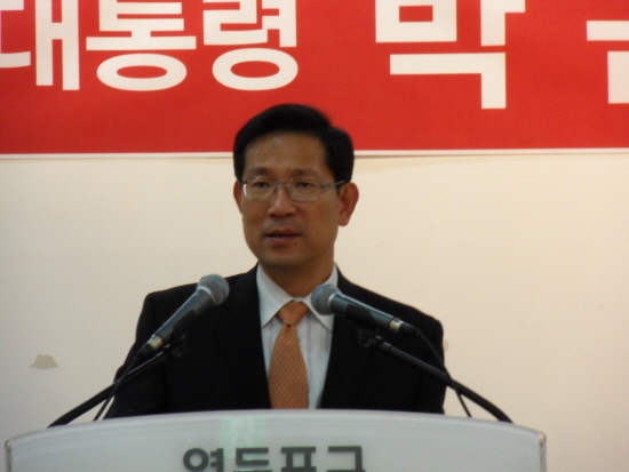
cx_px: 314
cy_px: 236
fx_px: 4363
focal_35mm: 240
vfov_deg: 6.2
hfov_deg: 8.2
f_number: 5.8
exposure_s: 1/15
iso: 400
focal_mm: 42
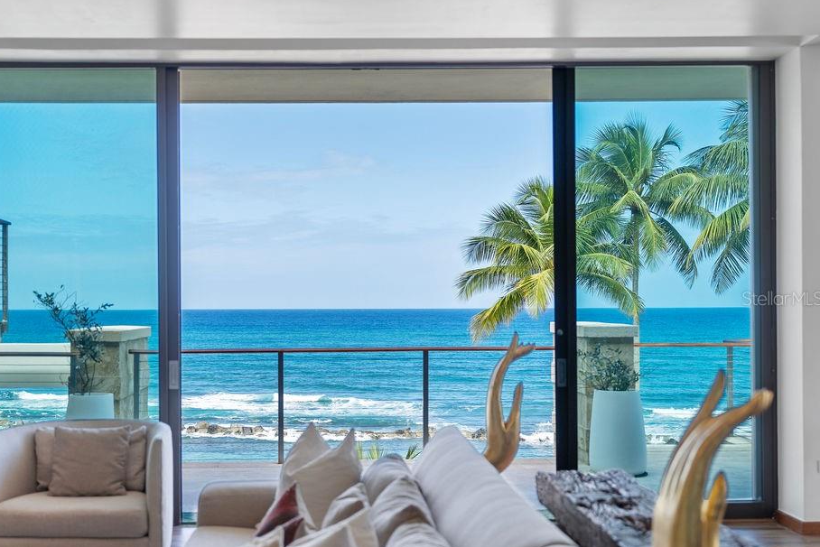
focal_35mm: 44
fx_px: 1002
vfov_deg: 30.5
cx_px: 365
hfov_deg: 44.4
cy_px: 298
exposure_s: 1/400
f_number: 2.8
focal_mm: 39
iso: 100
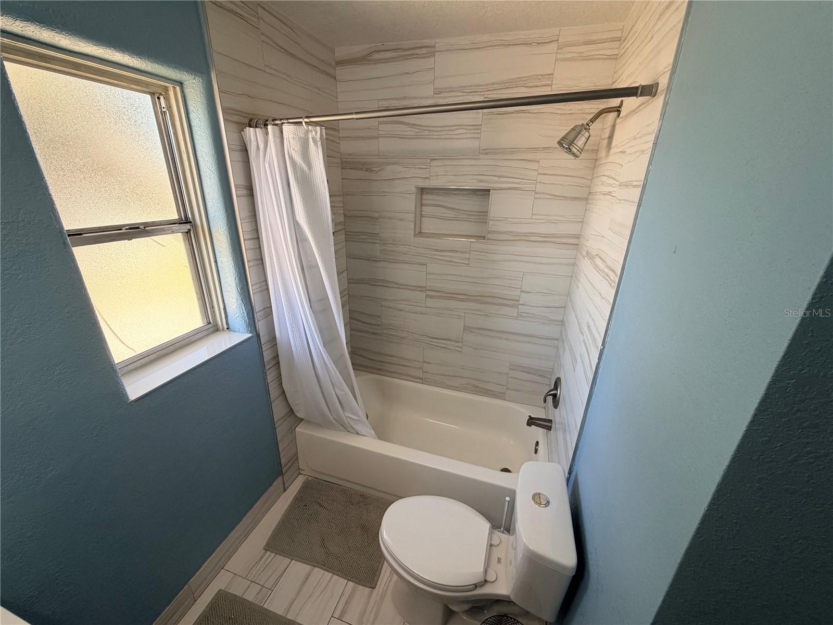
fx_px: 337
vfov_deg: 85.7
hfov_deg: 102.1
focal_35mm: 14
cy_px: 312
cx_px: 416
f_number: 2.2
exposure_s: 1/120
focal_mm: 2.22
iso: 100
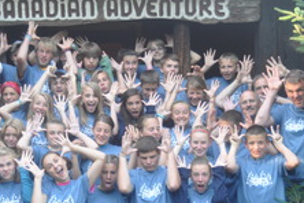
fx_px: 667
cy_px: 142
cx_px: 88
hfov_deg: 25.5
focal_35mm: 79
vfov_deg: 17.2
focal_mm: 26
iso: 250
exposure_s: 1/40
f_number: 4
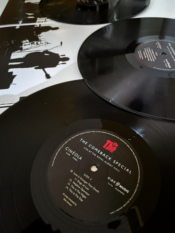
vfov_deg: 67.3
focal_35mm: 26
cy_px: 116
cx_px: 88
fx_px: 175
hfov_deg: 53.1
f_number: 1.6
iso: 1250
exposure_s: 1/8
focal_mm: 4.2
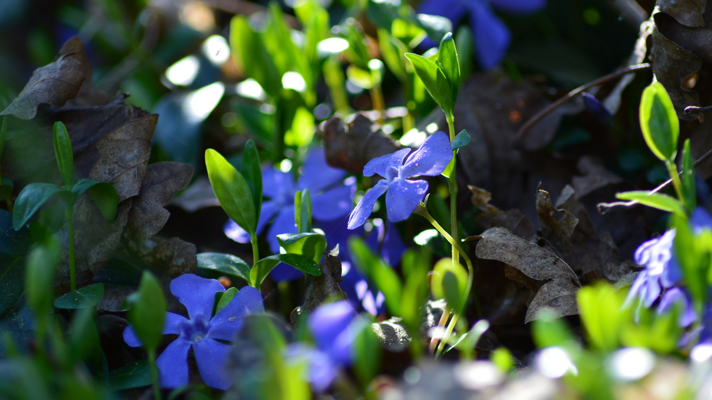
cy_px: 209
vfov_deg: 4.2
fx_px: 5504
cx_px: 356
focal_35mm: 292
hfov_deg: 7.4
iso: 320
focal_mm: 185
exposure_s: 1/400
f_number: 5.6
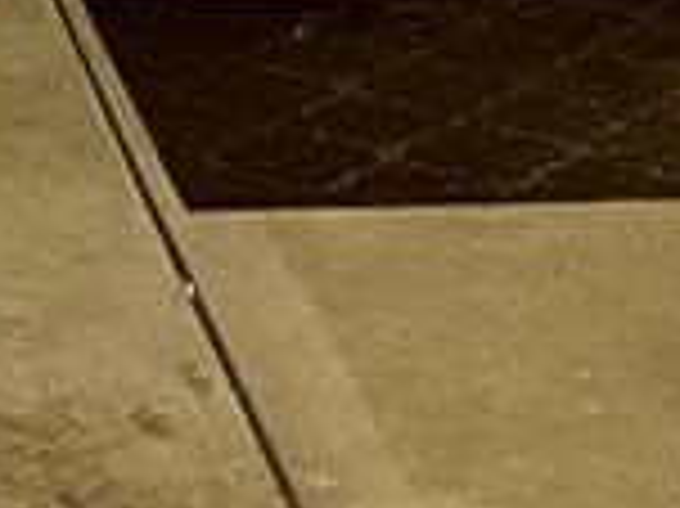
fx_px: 3455
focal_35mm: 176
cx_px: -563
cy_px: -953
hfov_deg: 10.5
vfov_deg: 7.5
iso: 200
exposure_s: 1/60
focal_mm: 4.25
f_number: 1.8
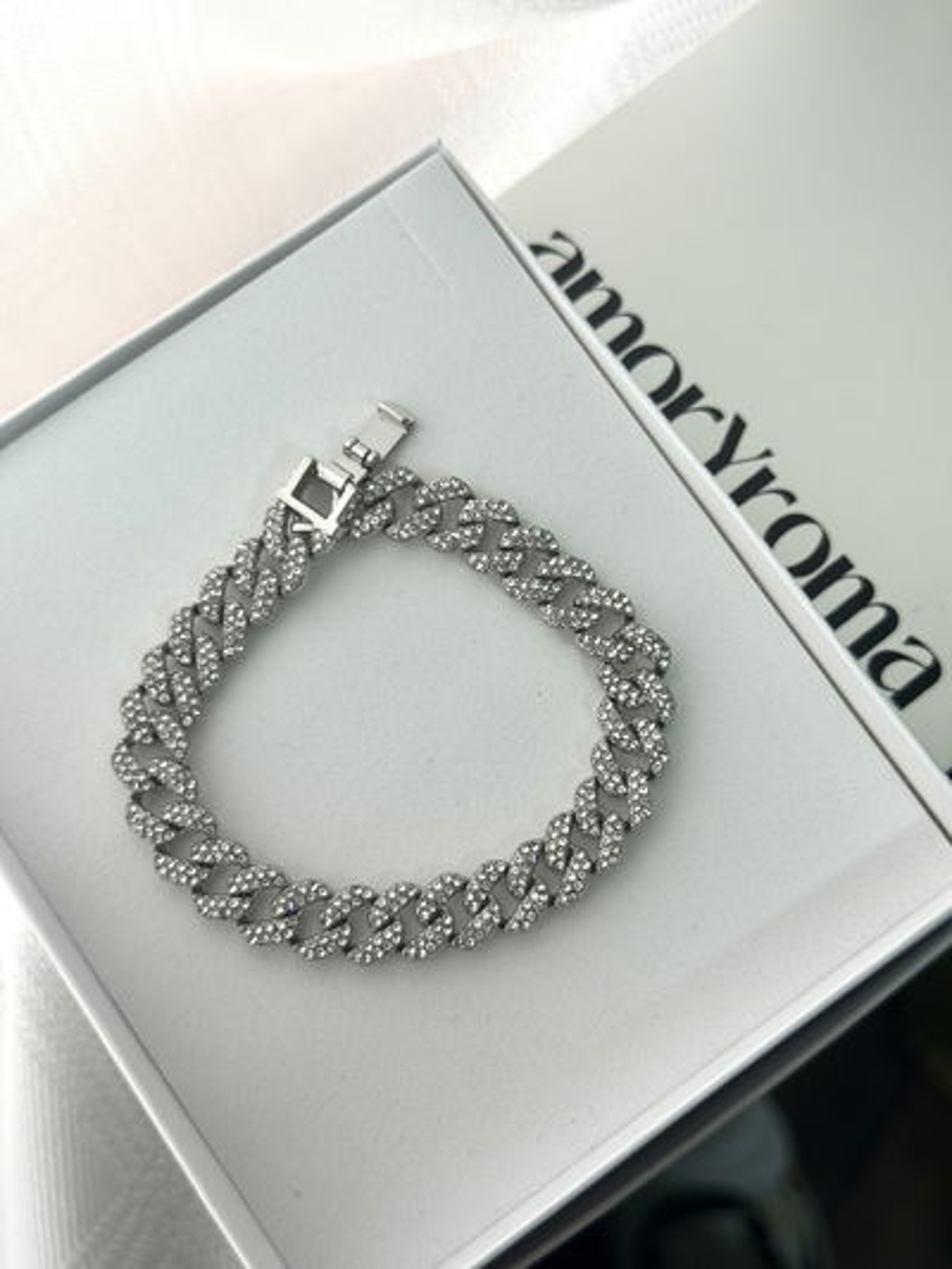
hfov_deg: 30.3
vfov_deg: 39.6
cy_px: 634
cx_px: 476
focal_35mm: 48
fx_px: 1759
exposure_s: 1/100
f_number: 1.78
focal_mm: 6.76
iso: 64
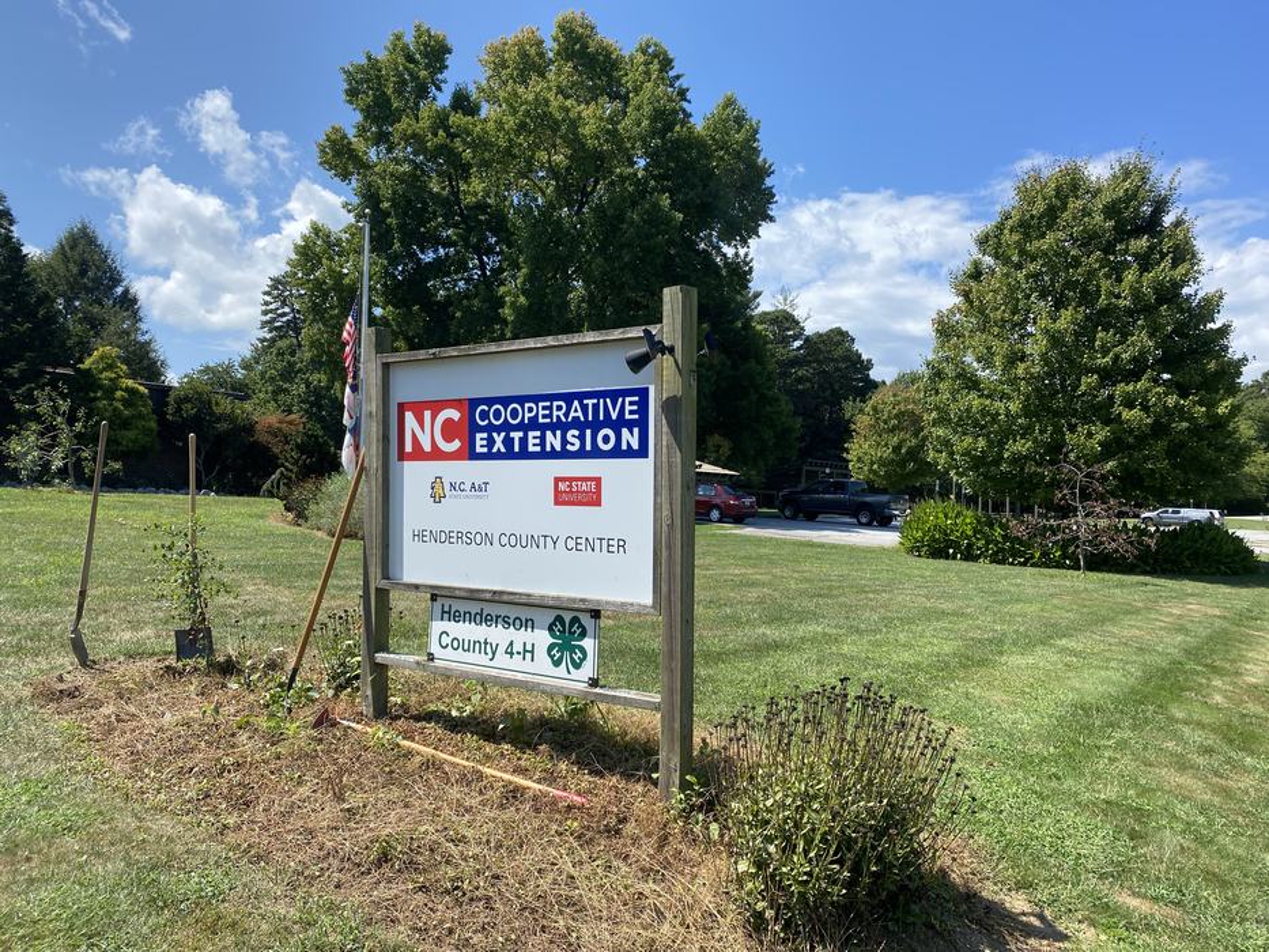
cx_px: 634
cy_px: 476
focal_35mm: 26
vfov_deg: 53.1
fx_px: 953
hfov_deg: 67.3
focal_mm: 4.25
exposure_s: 1/1996
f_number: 1.8
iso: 32
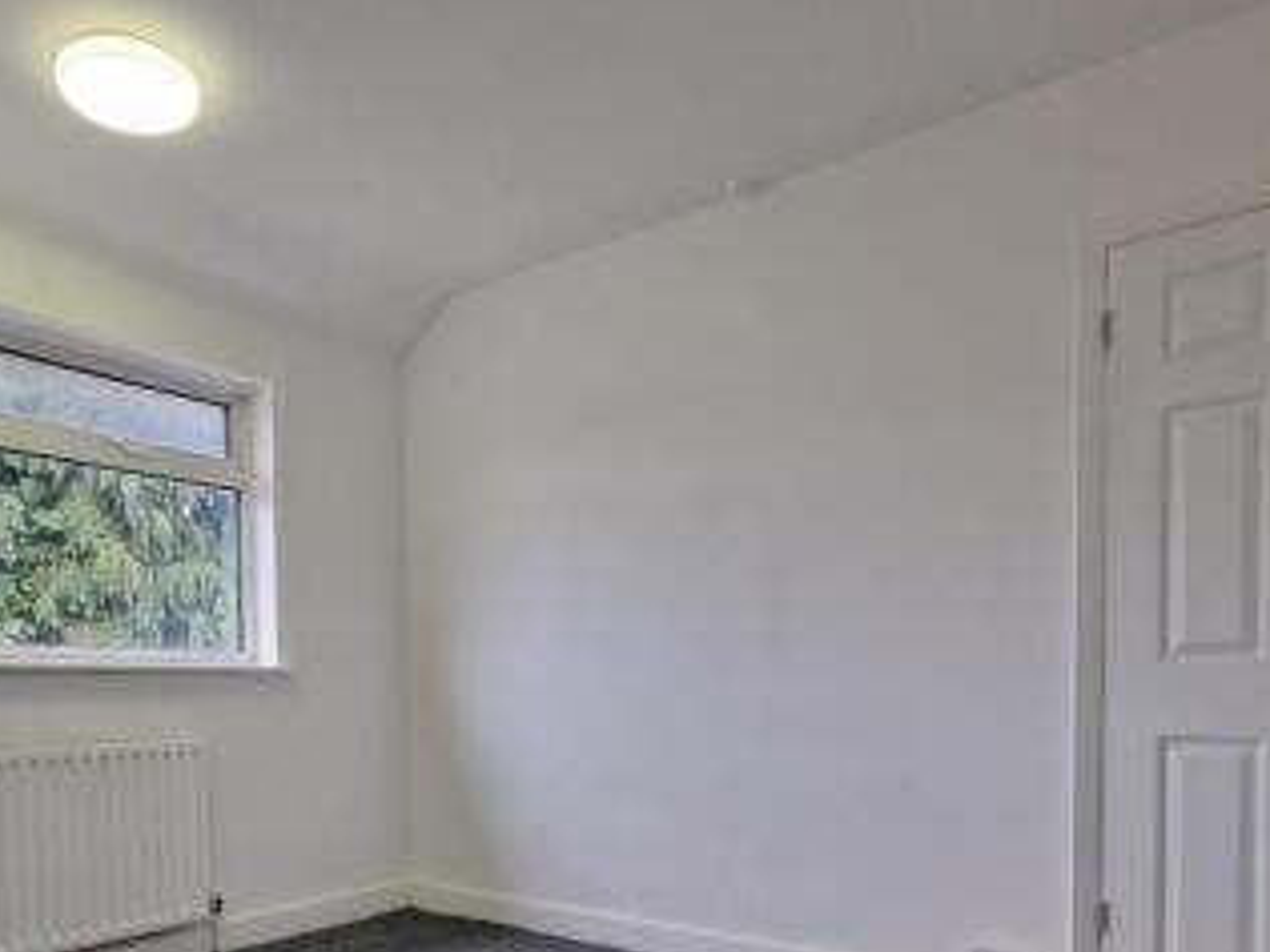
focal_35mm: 24
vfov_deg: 54.4
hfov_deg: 69.7
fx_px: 881
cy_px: 705
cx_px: 432
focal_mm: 2.2
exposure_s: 1/50
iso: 200
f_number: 2.2
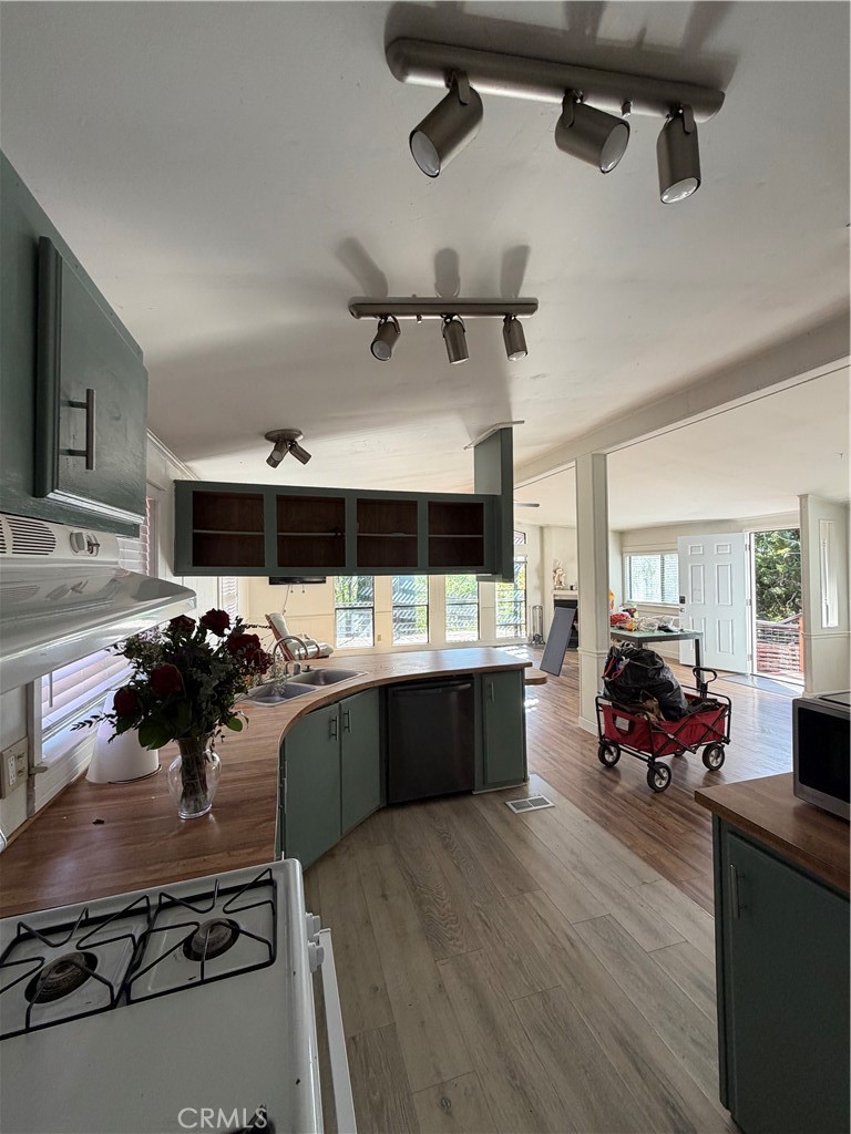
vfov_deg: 102.1
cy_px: 567
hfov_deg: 85.7
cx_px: 426
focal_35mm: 14
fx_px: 459
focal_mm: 2.22
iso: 125
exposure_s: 1/121
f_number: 2.2
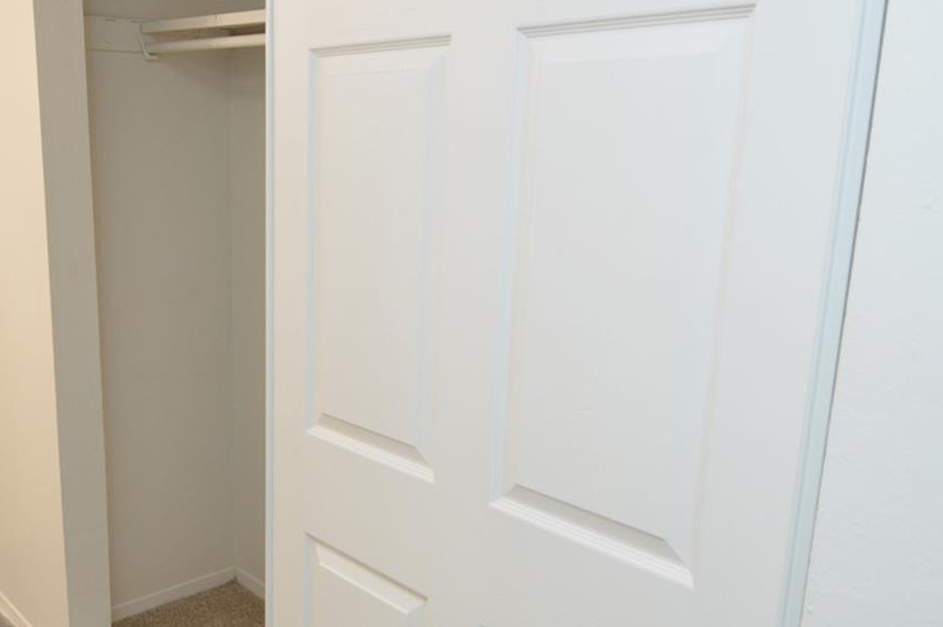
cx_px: 280
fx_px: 916
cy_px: 367
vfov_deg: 37.7
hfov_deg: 52.9
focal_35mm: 35
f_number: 4.5
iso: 400
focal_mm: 12
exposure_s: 1/80
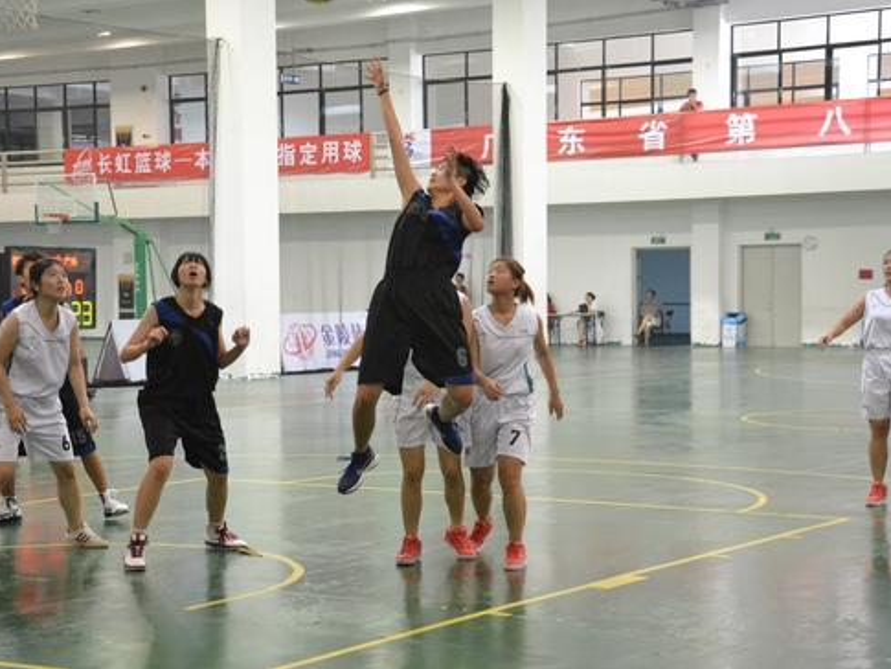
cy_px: 334
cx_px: 430
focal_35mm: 74
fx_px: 1893
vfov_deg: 20.0
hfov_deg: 26.5
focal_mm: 45
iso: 3200
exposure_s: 1/160
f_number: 6.3
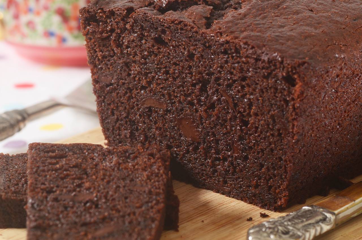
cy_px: 120
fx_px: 1581
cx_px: 181
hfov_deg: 13.1
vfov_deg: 8.7
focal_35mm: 158
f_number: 8
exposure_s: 1/30
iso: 100
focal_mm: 105
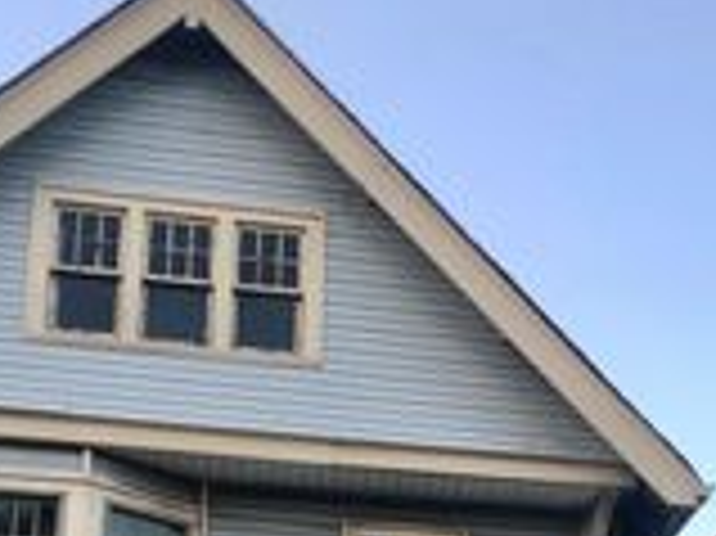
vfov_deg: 15.8
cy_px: 727
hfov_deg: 22.1
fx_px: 1819
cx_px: 518
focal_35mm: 88
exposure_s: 1/123
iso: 20
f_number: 1.8
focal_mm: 3.99
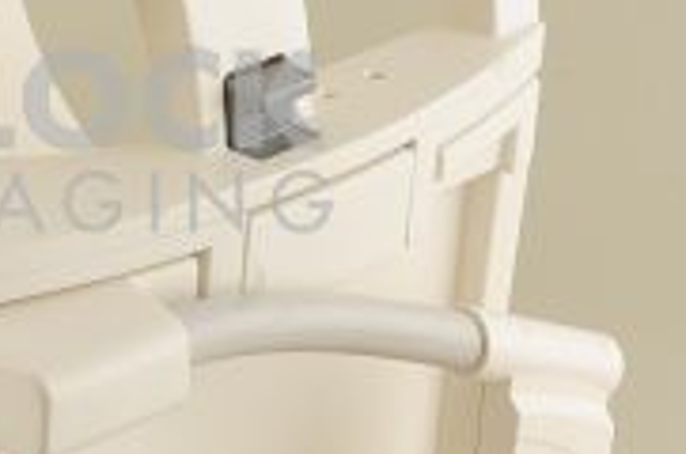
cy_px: 142
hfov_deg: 12.2
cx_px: -45
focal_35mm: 166
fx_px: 3158
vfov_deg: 8.2
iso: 1600
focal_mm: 50
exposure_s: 1/125
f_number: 11
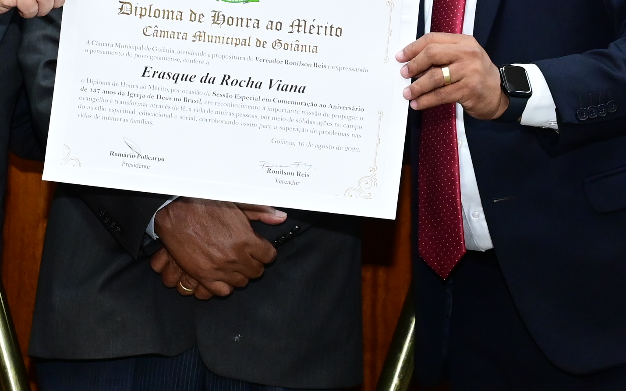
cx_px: 186
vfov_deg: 9.0
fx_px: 2474
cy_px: -14
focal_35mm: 145
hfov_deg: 14.4
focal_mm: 46
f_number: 4.5
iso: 4000
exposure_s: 1/125
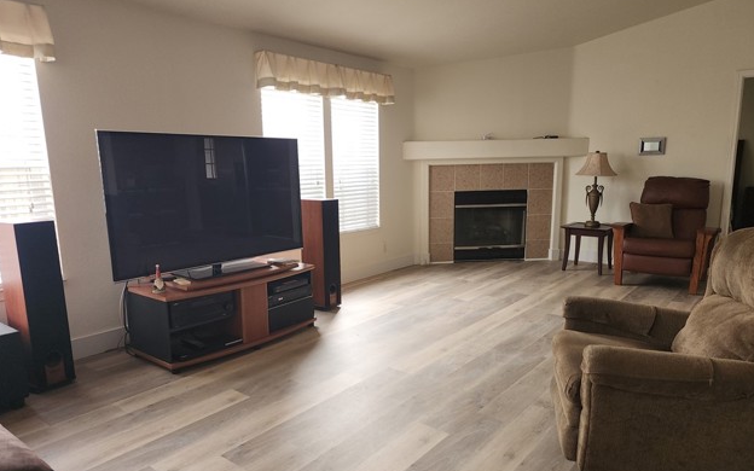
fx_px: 514
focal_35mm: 25
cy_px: 257
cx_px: 378
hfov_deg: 72.5
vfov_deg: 49.2
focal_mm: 6.4
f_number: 1.8
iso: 50
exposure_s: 1/60
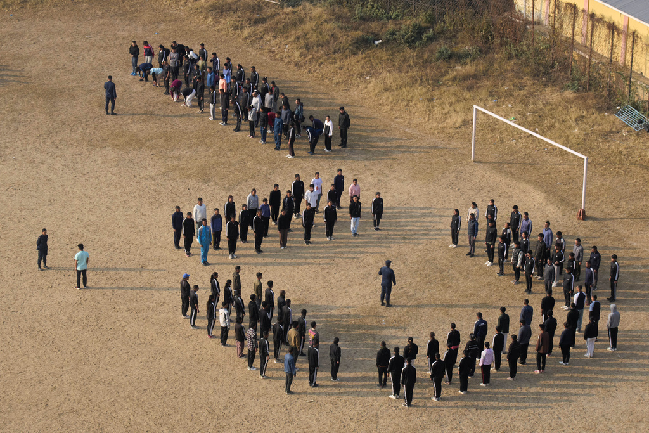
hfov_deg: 14.4
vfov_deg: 9.7
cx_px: 324
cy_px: 216
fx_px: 2560
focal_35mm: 142
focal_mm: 95
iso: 500
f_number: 4
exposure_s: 1/2500
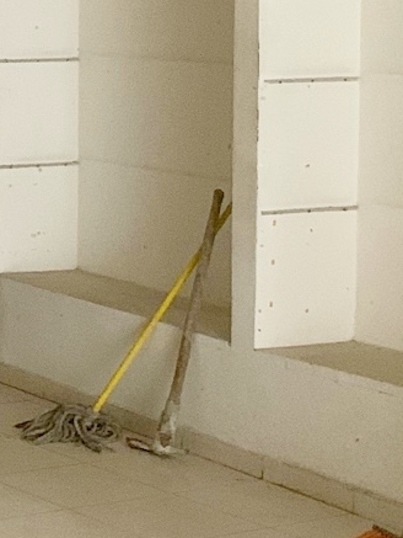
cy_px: 96
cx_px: -414
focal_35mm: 120
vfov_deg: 16.3
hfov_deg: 11.2
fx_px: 1862
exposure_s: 1/30
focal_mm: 4.25
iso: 500
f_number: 1.8
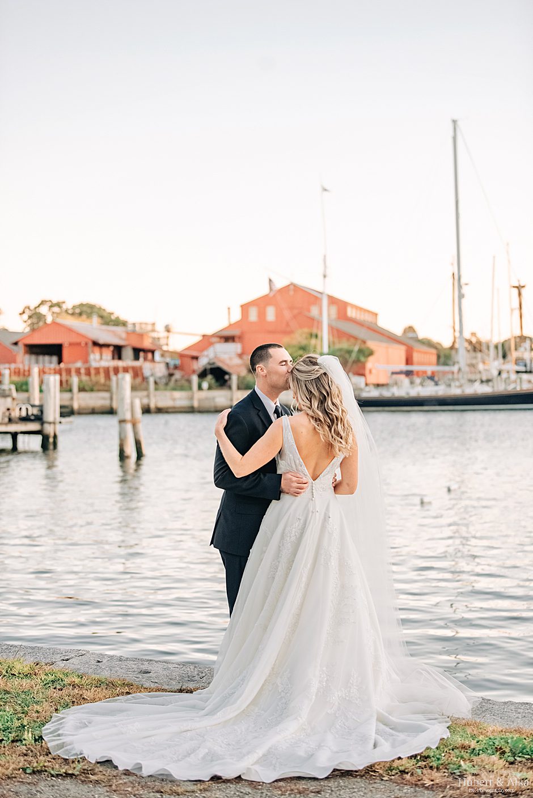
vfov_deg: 28.8
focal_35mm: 70
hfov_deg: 19.5
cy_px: 399
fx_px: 1553
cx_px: 266
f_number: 2.8
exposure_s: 1/400
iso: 500
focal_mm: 70
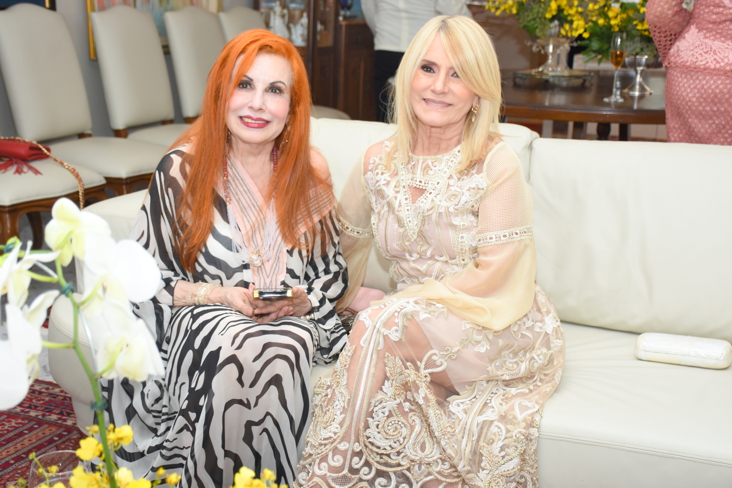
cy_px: 244
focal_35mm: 52
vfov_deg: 25.8
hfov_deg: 37.8
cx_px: 366
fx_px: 1067
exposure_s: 1/60
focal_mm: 35
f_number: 5
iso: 400
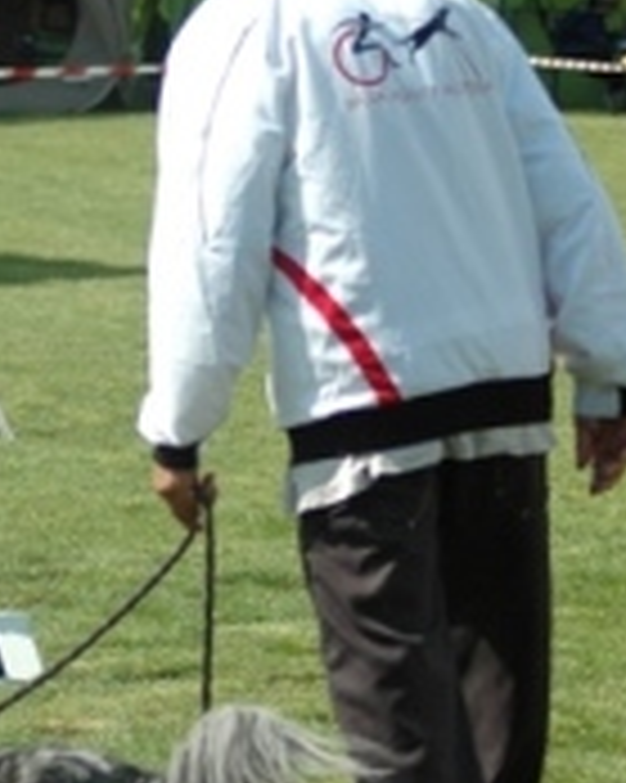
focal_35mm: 253
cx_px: 14
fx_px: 5864
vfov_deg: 7.6
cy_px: 364
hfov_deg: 6.1
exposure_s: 1/2000
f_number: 5
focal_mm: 70
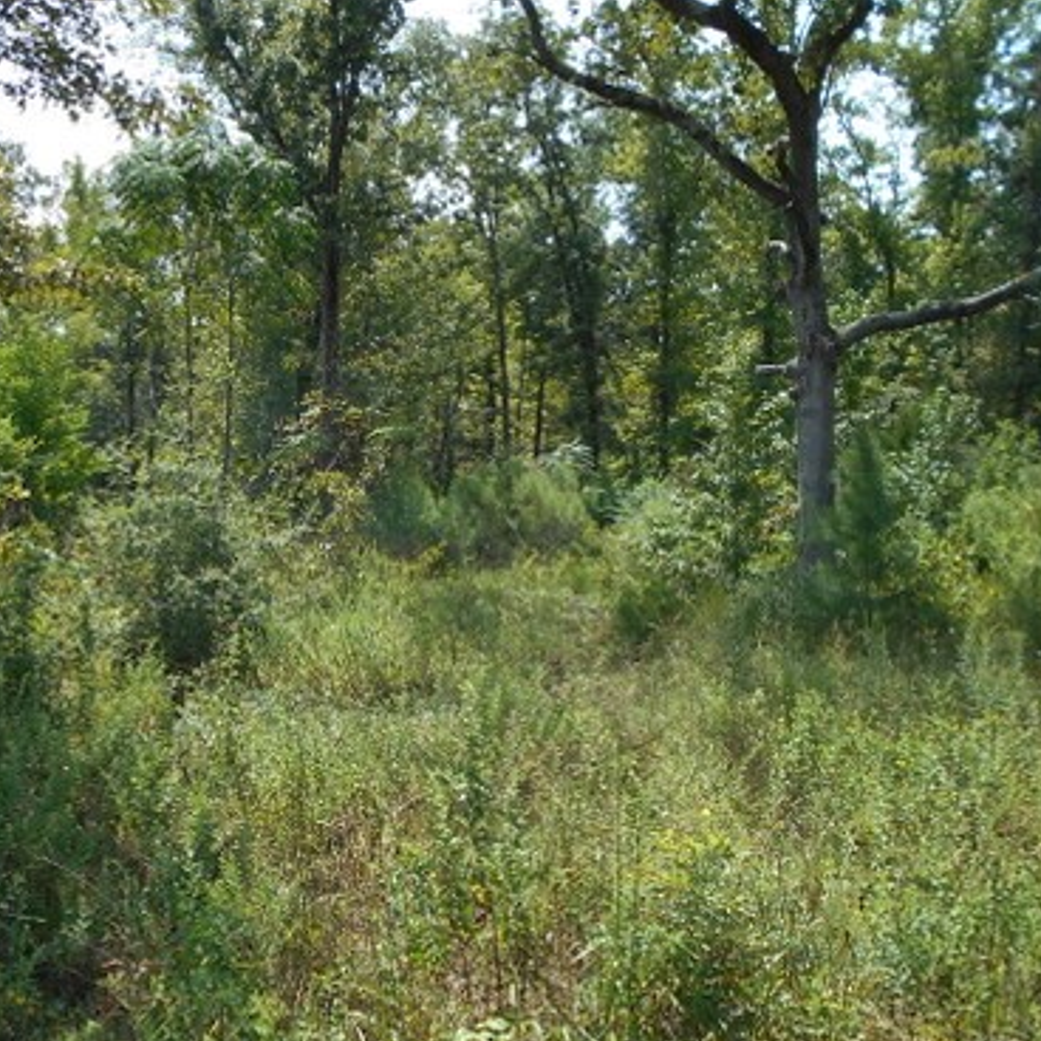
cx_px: 331
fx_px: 1361
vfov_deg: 41.8
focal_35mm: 40
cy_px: 597
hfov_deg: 41.2
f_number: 3.2
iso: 80
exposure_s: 1/500
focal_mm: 4.6
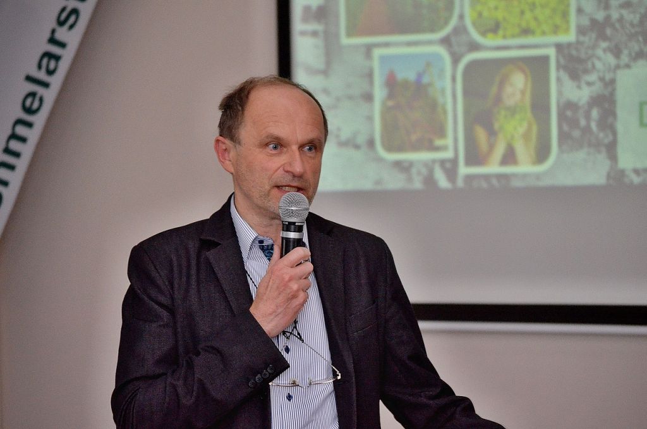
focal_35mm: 180
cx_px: 324
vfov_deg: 7.6
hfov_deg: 11.4
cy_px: 214
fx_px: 3228
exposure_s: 1/60
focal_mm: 120
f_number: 4.8
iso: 3200
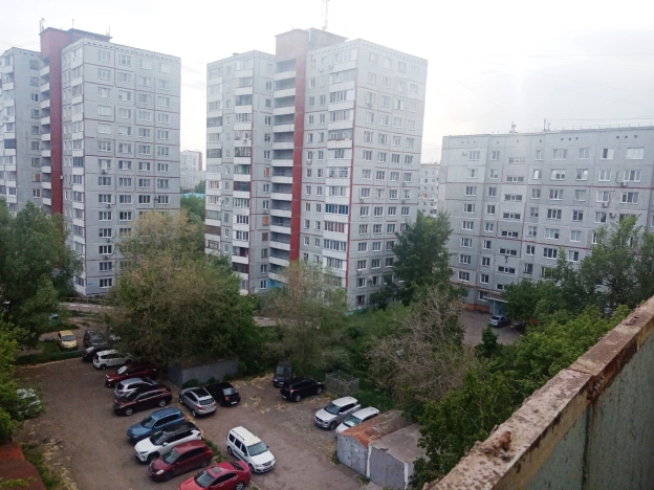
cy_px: 245
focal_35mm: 26
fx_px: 491
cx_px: 327
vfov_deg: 53.1
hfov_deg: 67.3
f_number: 1.8
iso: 111
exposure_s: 1/610
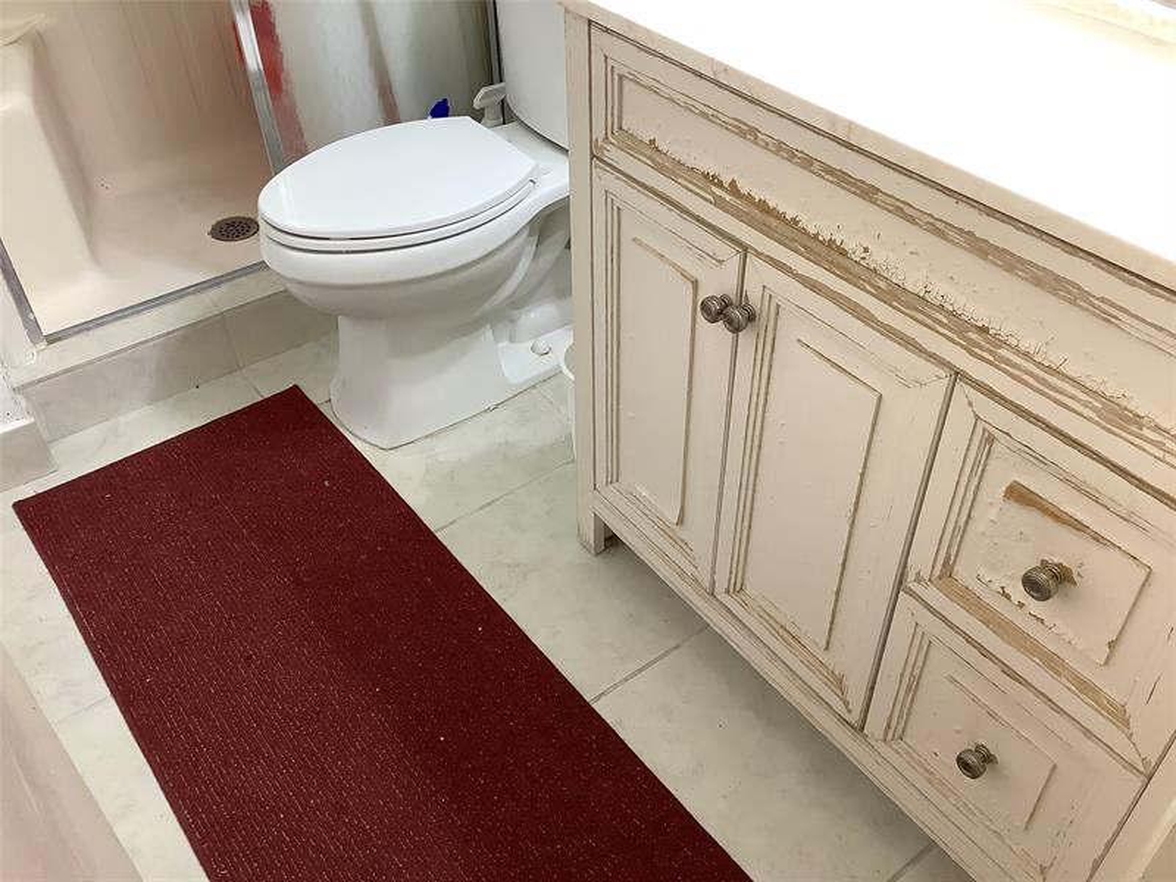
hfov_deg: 58.4
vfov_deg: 45.4
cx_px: 588
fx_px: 1053
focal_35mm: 31
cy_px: 441
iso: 125
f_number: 2.4
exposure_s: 1/60
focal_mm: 3.3
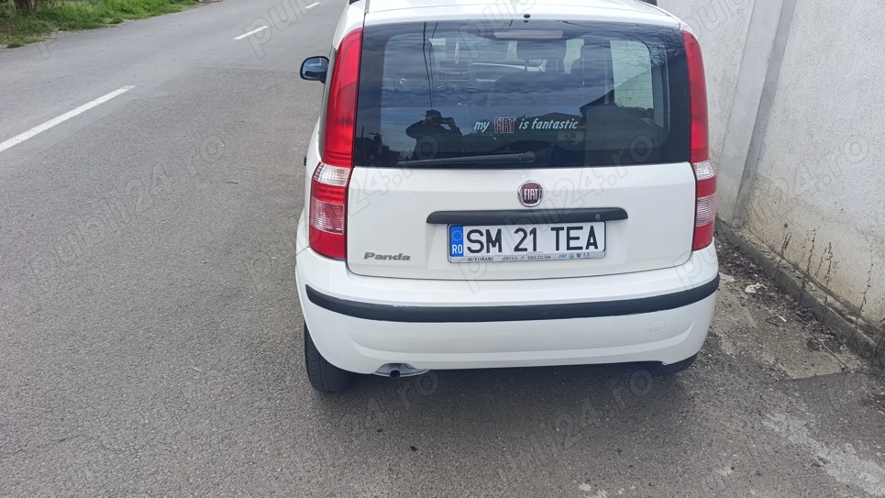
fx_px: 610
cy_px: 225
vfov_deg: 44.3
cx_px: 448
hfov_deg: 71.9
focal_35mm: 26
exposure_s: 1/204
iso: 50
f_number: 1.6
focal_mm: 6.14
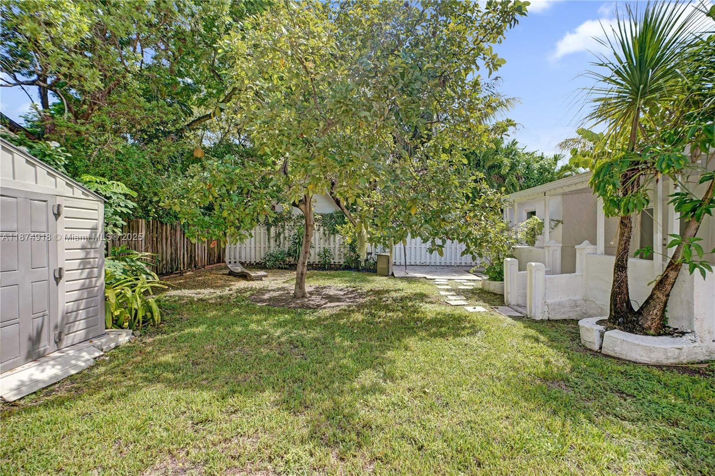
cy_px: 238
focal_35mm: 16
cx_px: 358
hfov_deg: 96.8
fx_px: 318
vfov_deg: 73.7
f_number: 5
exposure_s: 1/320
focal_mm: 16
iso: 160
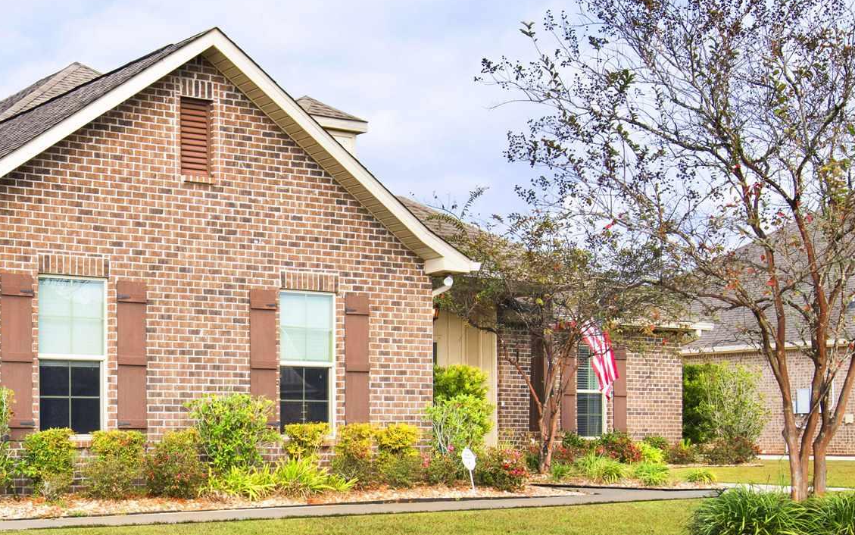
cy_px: 437
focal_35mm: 61
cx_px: 129
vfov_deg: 21.0
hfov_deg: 32.2
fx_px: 1422
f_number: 11
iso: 200
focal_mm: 22
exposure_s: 1/160
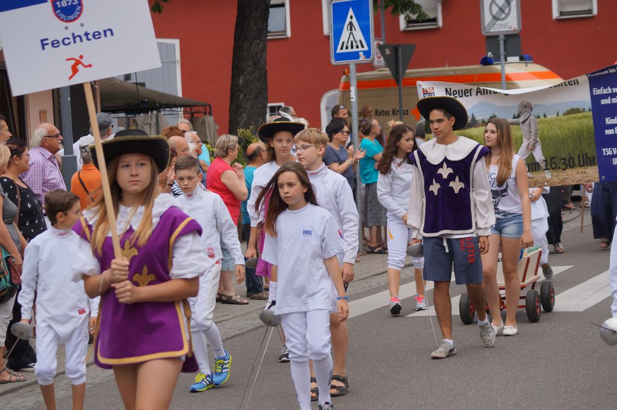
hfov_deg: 22.6
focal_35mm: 90
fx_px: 1541
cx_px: 308
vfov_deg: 15.2
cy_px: 205
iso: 100
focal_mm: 60
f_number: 4.5
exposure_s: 1/500
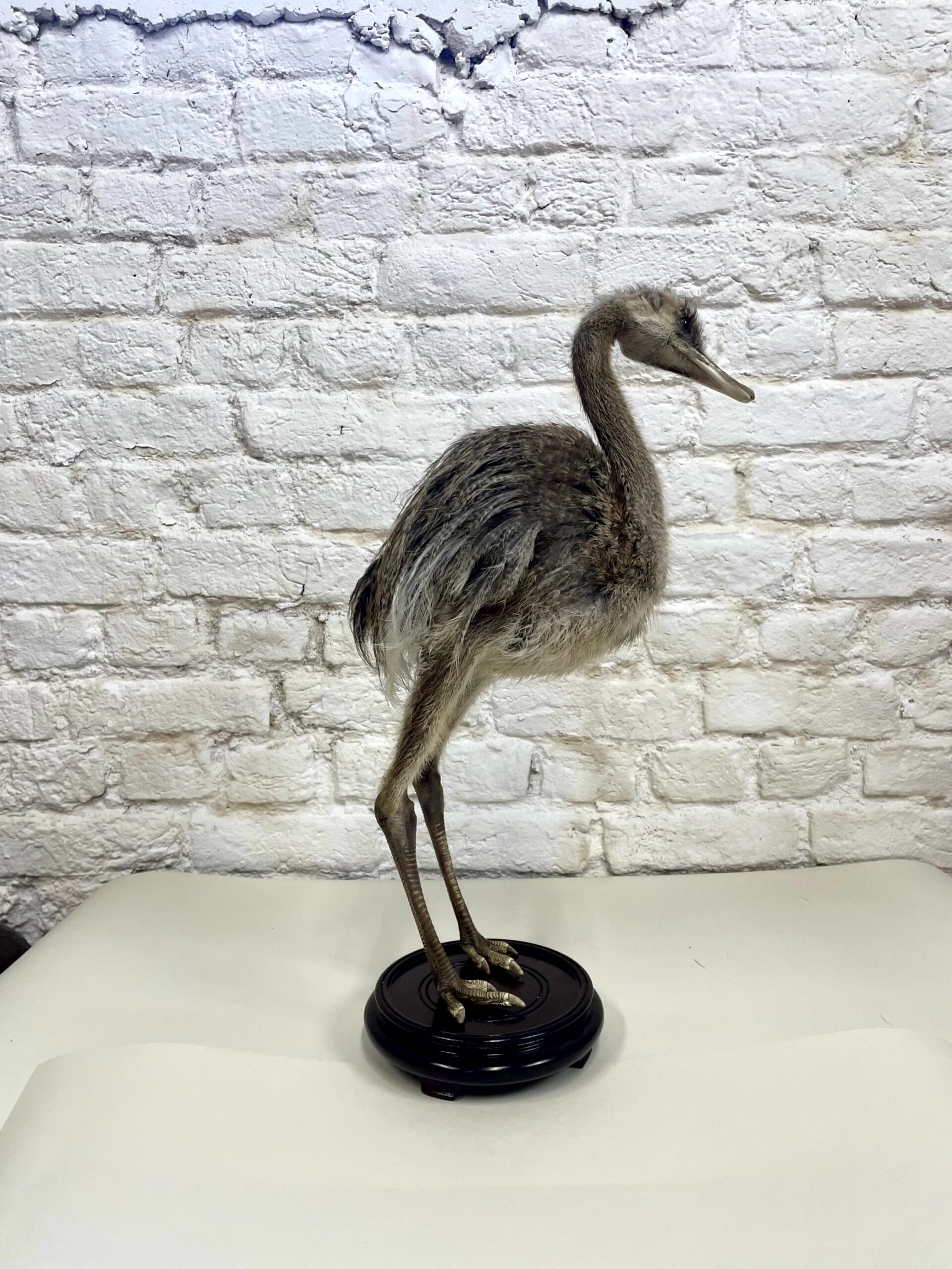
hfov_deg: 53.1
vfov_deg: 67.3
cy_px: 634
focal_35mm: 26
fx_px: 953
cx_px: 476
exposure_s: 1/100
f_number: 1.6
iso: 80
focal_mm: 4.2
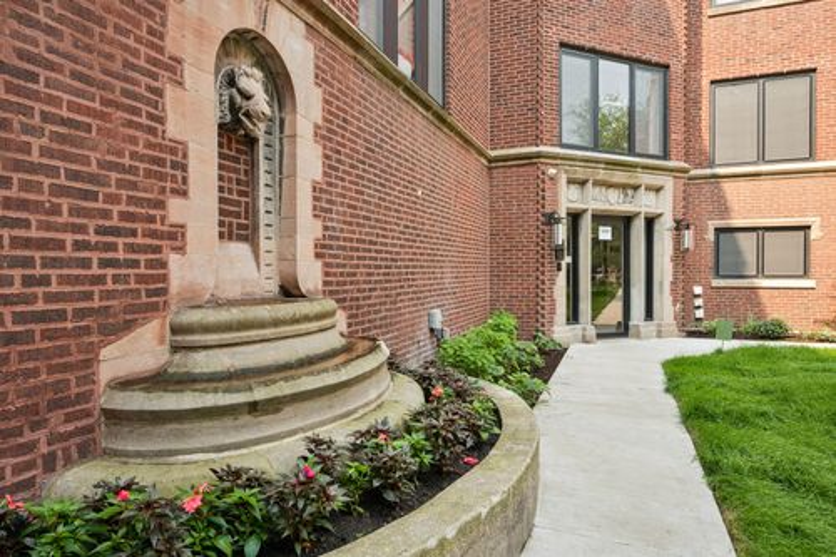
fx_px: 487
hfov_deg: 81.2
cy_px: 278
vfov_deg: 59.5
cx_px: 418
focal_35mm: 21
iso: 100
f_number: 9
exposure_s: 1/20
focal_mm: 21
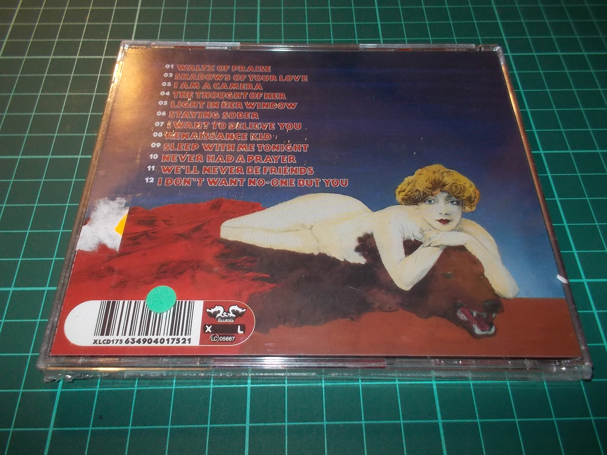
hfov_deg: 61.7
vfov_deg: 48.2
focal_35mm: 29
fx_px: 509
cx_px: 304
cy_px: 228
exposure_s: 1/30
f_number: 3.3
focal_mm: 4.1
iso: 200
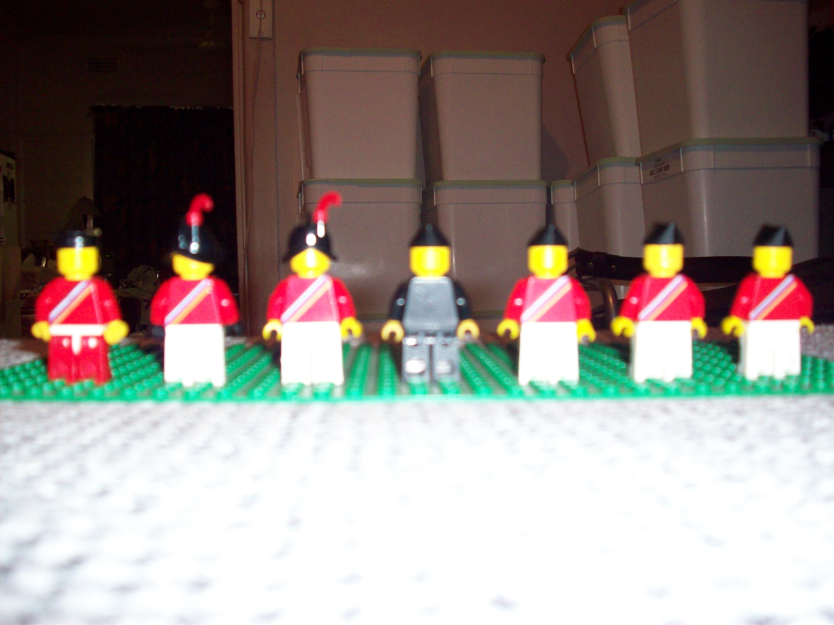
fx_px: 891
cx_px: 417
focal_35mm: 37
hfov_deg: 50.1
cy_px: 312
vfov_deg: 38.7
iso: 160
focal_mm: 6.2
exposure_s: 1/45
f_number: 2.8
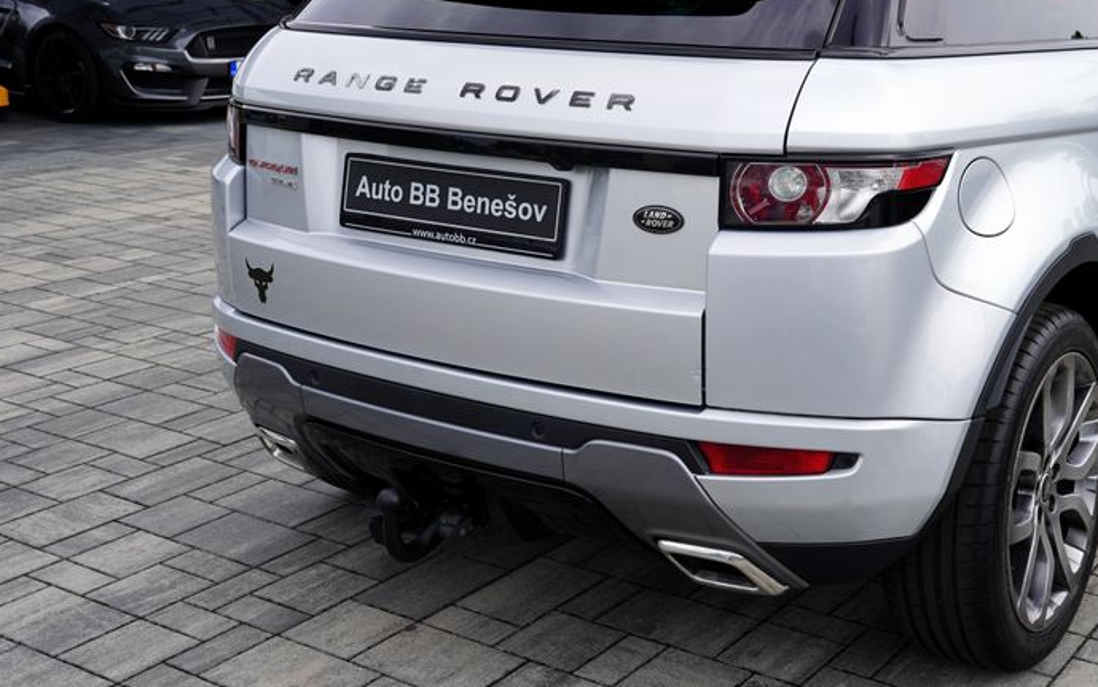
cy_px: 243
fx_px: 1497
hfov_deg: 39.8
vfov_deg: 25.7
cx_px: 735
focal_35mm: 50
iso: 100
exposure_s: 1/125
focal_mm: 33
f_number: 9
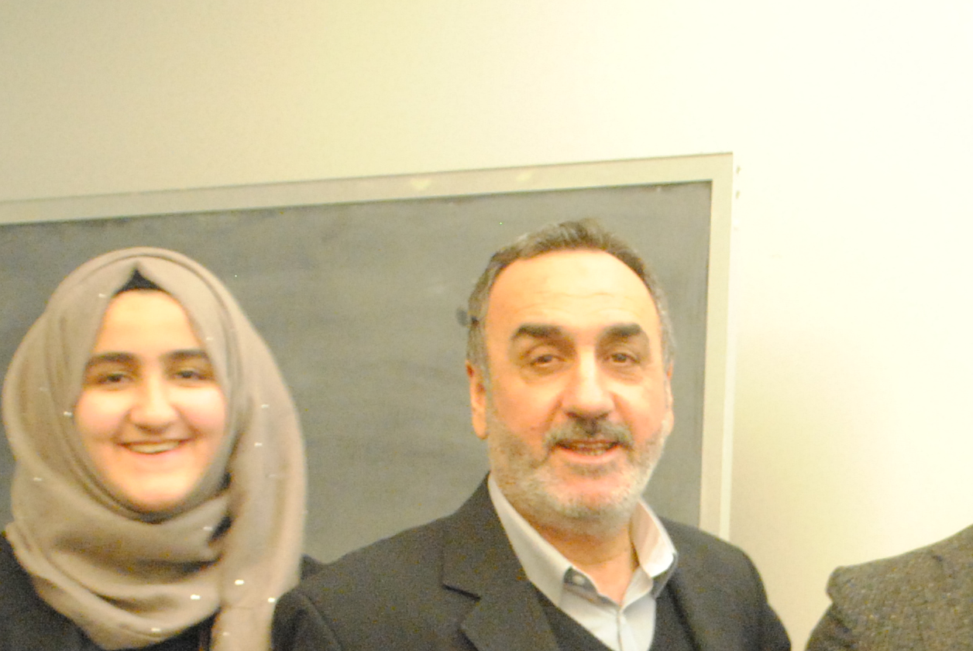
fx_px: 3004
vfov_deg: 12.1
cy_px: 775
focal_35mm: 111
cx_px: 865
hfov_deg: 18.1
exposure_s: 1/10
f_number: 4
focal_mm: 24
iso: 1600
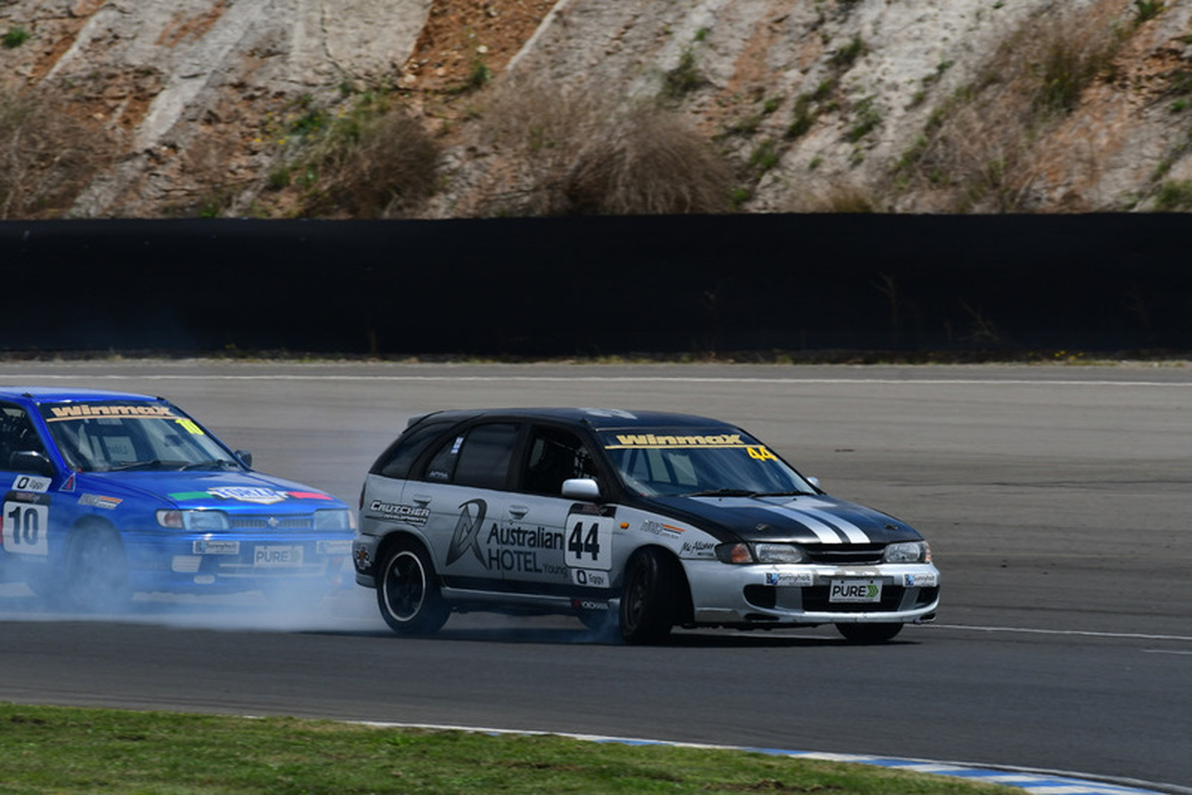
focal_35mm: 750
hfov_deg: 2.7
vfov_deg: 1.8
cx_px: 596
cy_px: 398
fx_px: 24841
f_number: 10
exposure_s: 1/640
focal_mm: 500
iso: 200
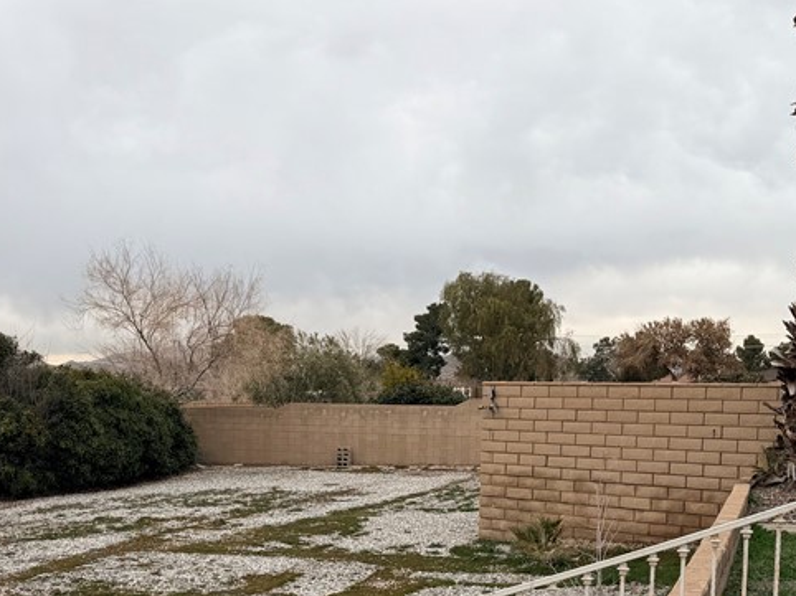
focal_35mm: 51
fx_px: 1172
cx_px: 246
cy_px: 487
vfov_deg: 27.9
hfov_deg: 37.0
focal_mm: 6.76
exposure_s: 1/1437
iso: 80
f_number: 1.78
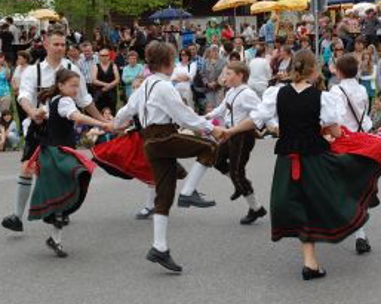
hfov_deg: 24.9
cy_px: 151
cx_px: 206
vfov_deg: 19.9
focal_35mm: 77
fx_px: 864
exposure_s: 1/200
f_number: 7.1
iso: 200
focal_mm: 35
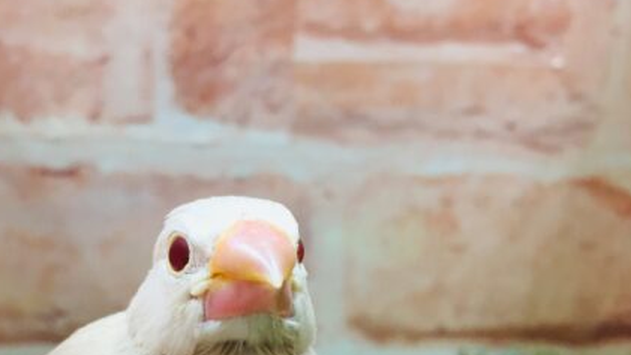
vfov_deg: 24.3
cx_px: 198
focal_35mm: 48
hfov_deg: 42.2
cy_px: 316
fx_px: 803
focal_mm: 4.15
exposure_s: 1/30
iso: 80
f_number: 2.2
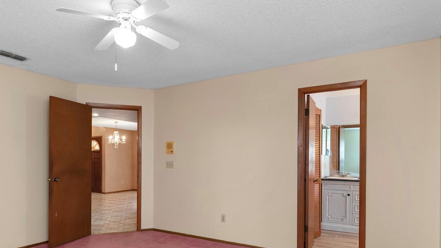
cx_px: 192
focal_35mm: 24
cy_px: 159
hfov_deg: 76.0
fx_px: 281
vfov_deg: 47.1
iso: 400
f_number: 8
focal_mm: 17
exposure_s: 1/4
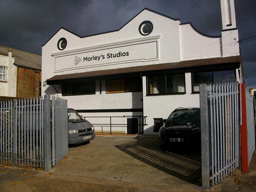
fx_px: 237
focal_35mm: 32
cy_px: 96
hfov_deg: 56.8
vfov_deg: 44.2
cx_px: 128
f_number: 5.5
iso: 80
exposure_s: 1/1043
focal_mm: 5.7
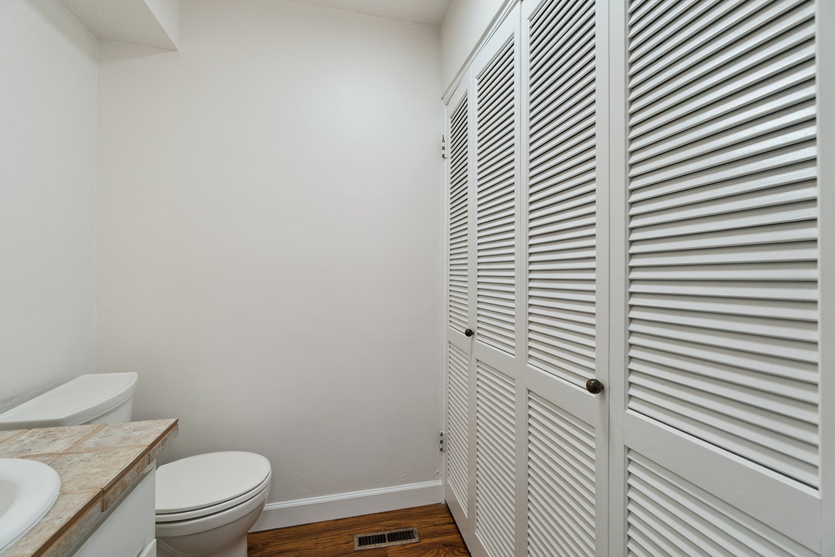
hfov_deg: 100.4
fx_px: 348
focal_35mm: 15
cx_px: 418
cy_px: 278
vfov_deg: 77.3
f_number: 6.3
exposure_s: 1/50
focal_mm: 10
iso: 200
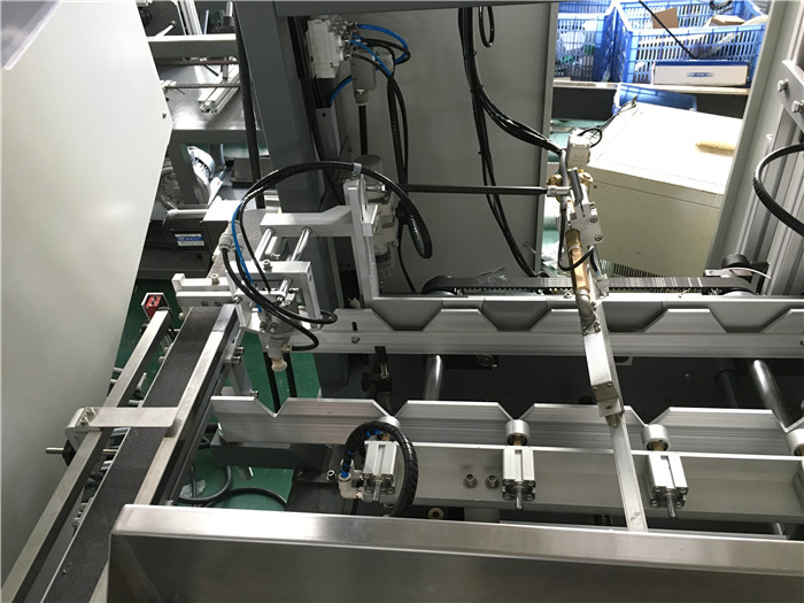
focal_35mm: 29
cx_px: 402
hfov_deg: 61.7
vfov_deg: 48.2
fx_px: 674
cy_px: 302
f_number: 2.2
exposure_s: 1/33
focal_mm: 4.15
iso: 160
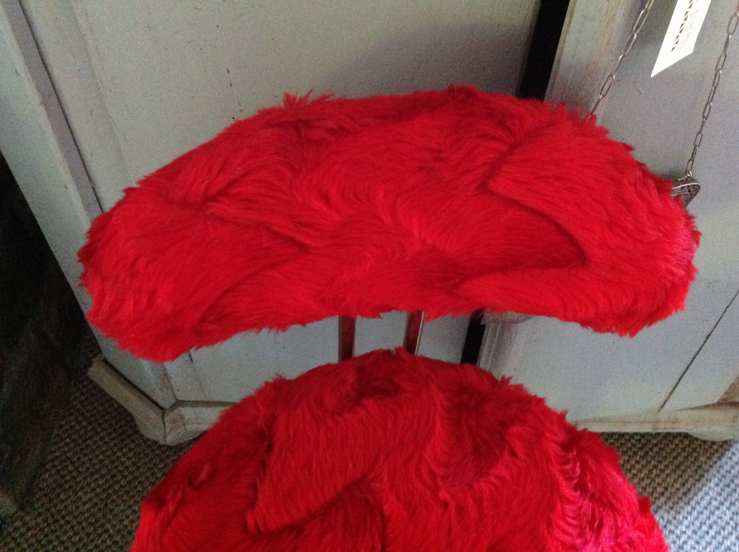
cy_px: 276
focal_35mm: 35
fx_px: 746
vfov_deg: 40.6
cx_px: 370
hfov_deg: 52.7
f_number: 2.4
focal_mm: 4.28
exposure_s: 1/15
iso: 800
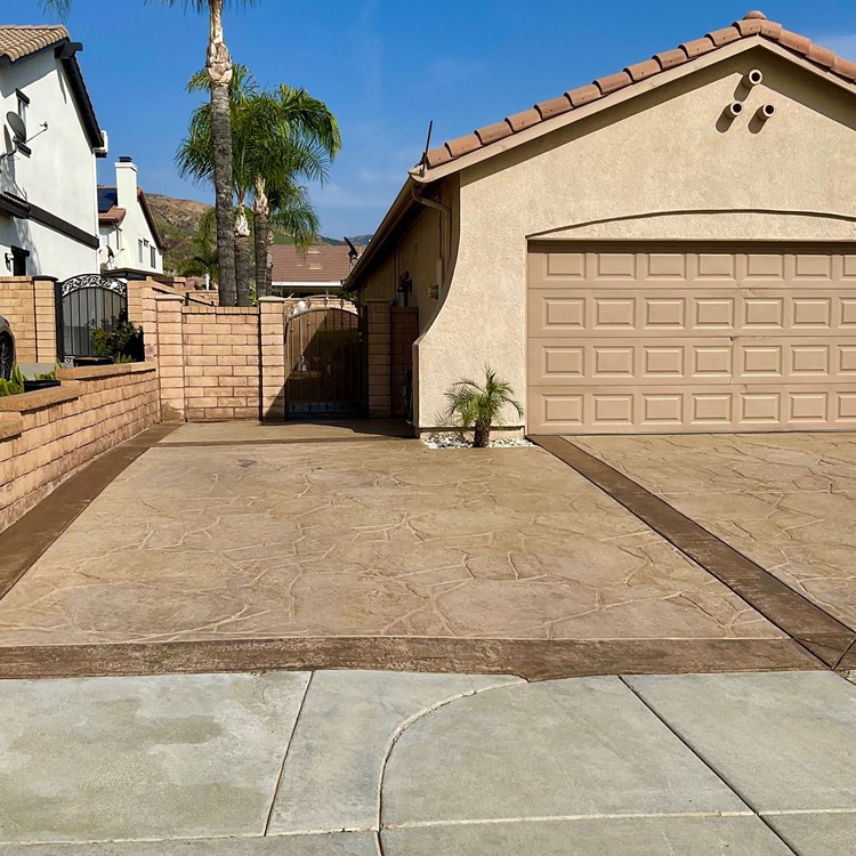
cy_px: 437
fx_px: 979
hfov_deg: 47.2
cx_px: 427
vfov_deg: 47.2
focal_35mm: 35
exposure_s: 1/4405
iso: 20
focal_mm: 3
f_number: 1.8
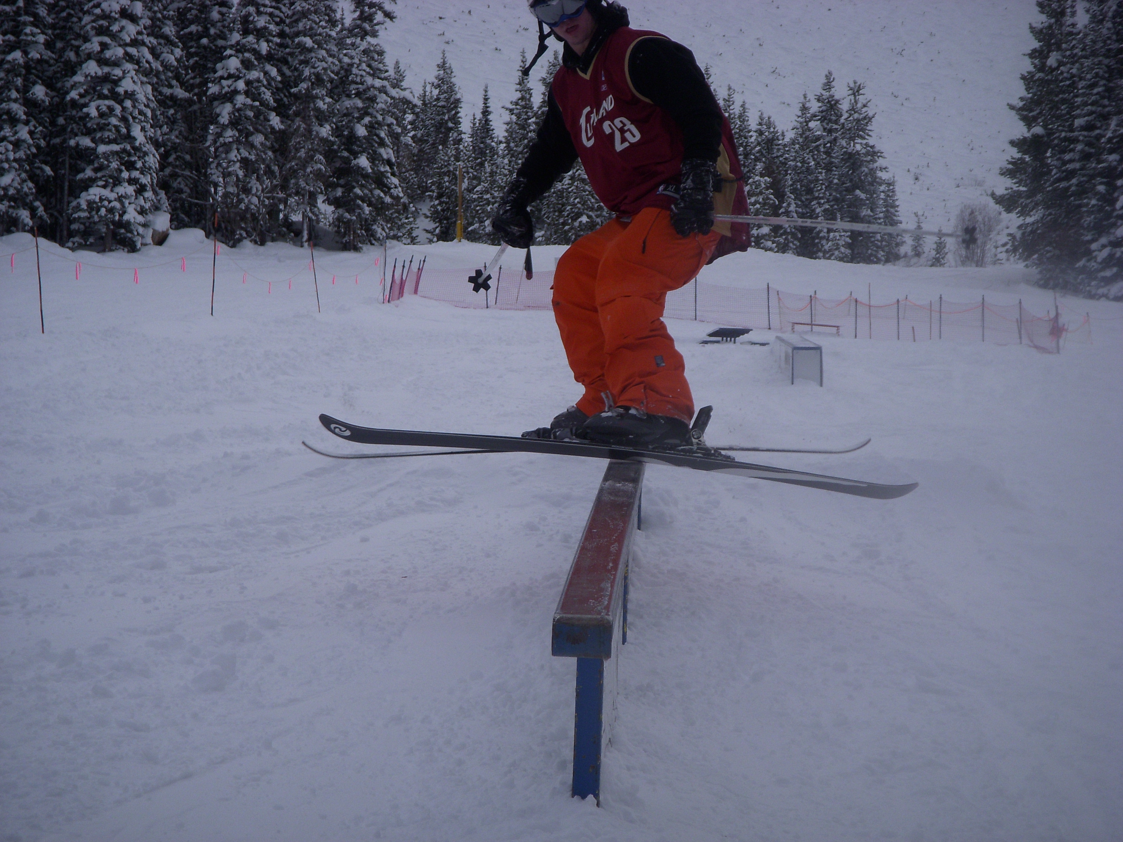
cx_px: 562
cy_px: 421
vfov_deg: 14.2
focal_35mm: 104
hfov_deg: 18.9
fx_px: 3374
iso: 100
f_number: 4.1
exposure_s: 1/400
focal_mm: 17.3
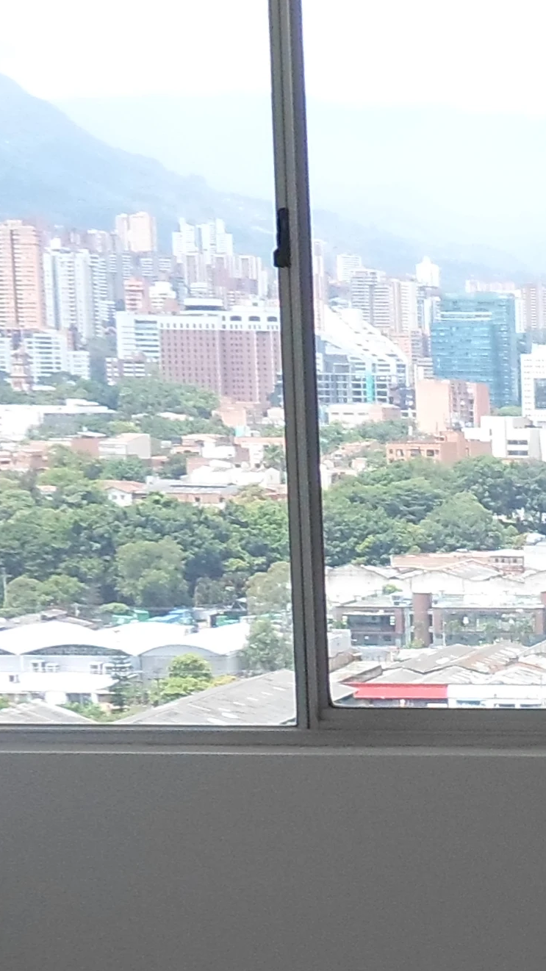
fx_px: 2445
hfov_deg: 11.1
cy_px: 905
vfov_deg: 21.9
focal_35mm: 95
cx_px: 1215
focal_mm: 4.5
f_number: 2.5
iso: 80
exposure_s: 1/250
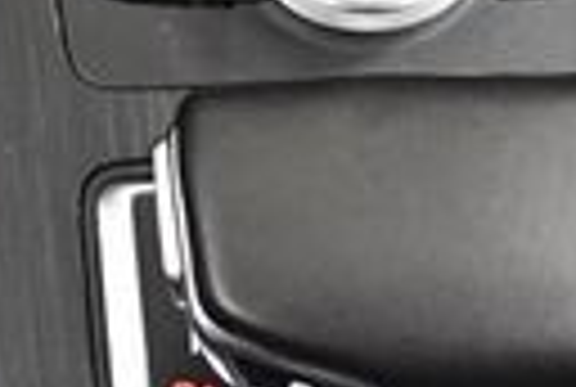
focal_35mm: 180
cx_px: 436
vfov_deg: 7.6
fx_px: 2887
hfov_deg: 11.4
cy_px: 36
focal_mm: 18
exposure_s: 1/80
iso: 3200
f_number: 3.5
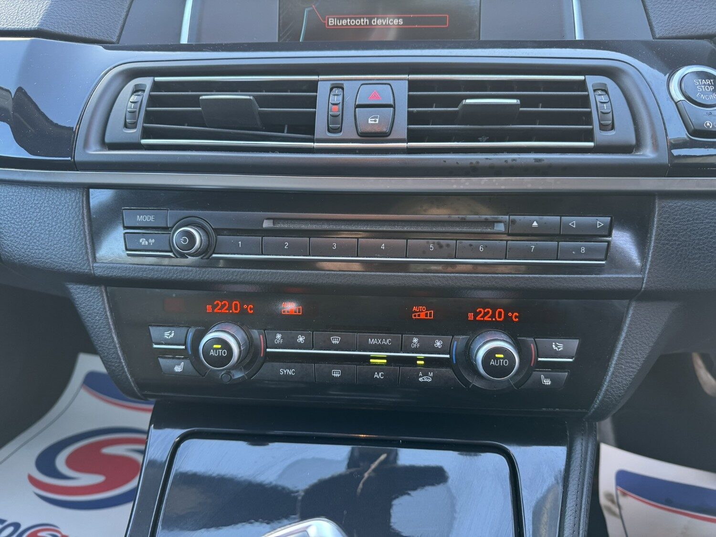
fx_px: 496
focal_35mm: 24
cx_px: 358
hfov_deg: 71.6
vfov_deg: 56.8
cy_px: 268
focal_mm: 6.76
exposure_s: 1/83
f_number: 1.78
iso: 200
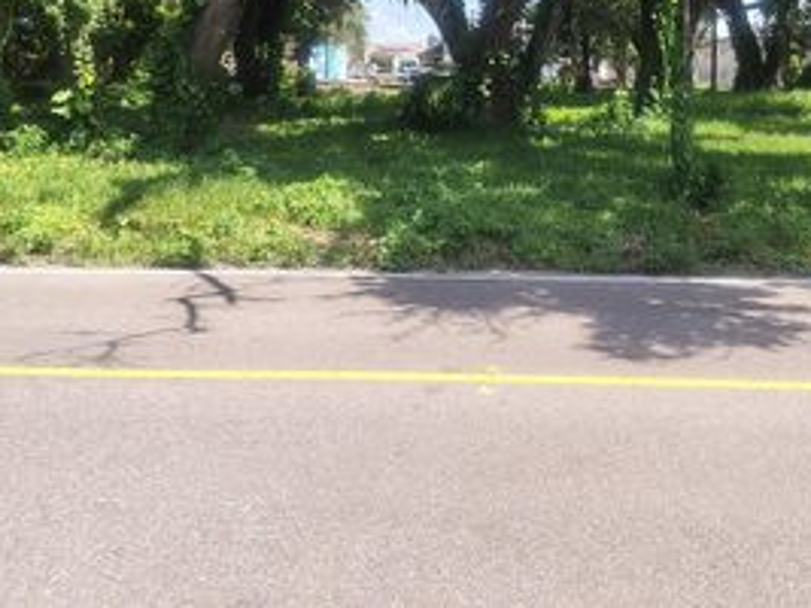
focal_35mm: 45
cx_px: 541
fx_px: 1054
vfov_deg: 30.5
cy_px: 41
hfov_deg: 41.5
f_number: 1.8
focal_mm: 5.56
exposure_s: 1/536
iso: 100
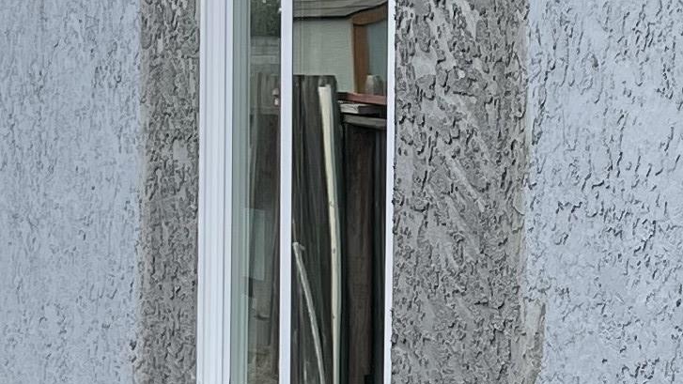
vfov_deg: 7.7
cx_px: 534
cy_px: 193
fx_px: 2843
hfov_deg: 13.6
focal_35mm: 157
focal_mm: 5.1
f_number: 1.6
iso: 32
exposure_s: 1/930
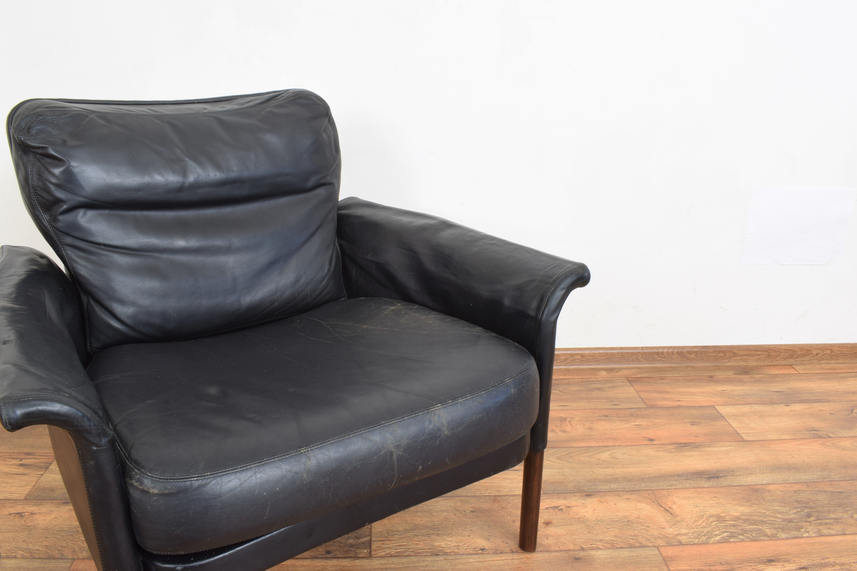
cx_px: 428
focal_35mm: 27
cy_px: 286
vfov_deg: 47.9
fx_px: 643
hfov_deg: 67.4
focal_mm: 18
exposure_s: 5
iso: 100
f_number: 22
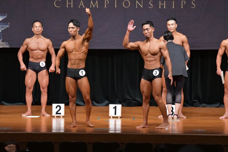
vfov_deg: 6.8
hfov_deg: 10.2
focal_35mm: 202
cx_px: 114
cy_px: 76
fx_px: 1279
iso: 6400
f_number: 5.6
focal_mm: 135
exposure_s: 1/400
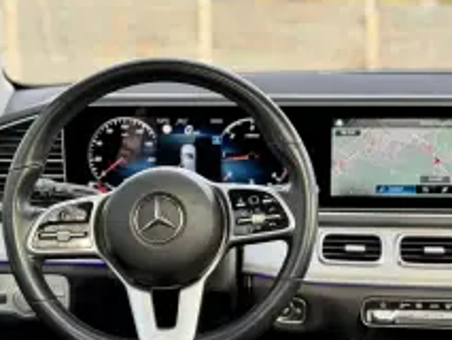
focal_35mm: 81
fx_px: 1058
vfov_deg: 18.1
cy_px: 242
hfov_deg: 24.1
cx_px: 221
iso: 64
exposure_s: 1/255
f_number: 1.78
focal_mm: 6.76
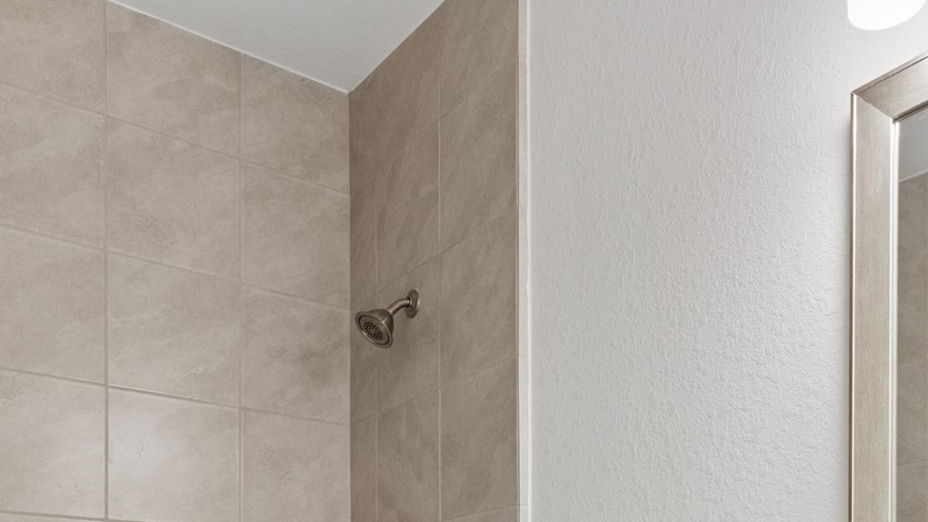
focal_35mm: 39
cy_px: 658
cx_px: 577
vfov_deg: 26.4
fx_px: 960
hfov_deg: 51.1
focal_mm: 16
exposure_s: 1/6
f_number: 9
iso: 100
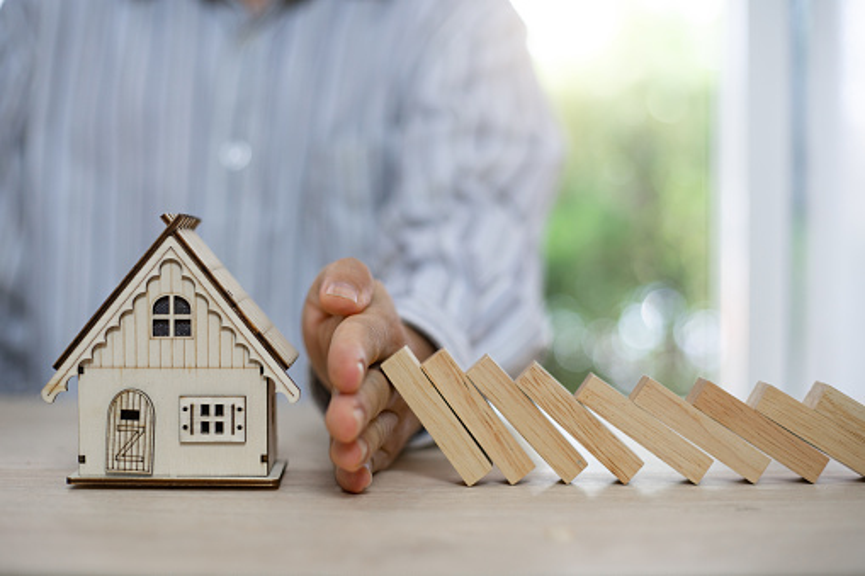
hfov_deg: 39.6
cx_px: 432
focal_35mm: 50
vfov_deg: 27.0
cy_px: 288
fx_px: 1201
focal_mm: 50
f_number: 2.5
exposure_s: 1/200
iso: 320
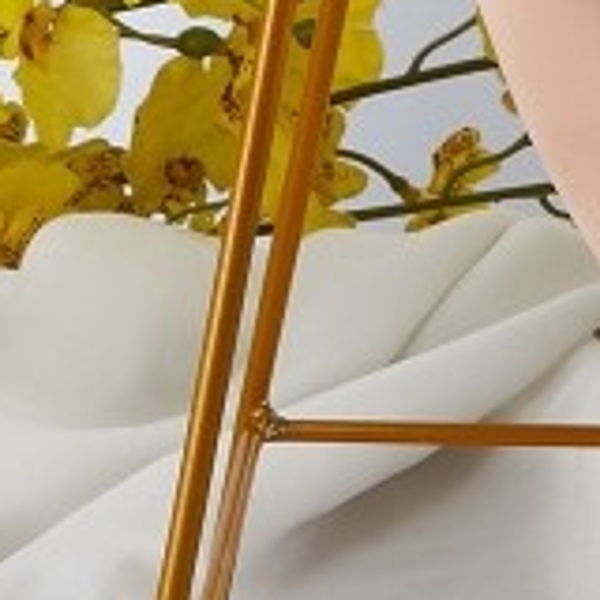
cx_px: 799
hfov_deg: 7.1
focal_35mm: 244
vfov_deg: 6.9
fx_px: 4785
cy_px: -604
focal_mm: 51
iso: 250
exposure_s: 1/125
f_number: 20
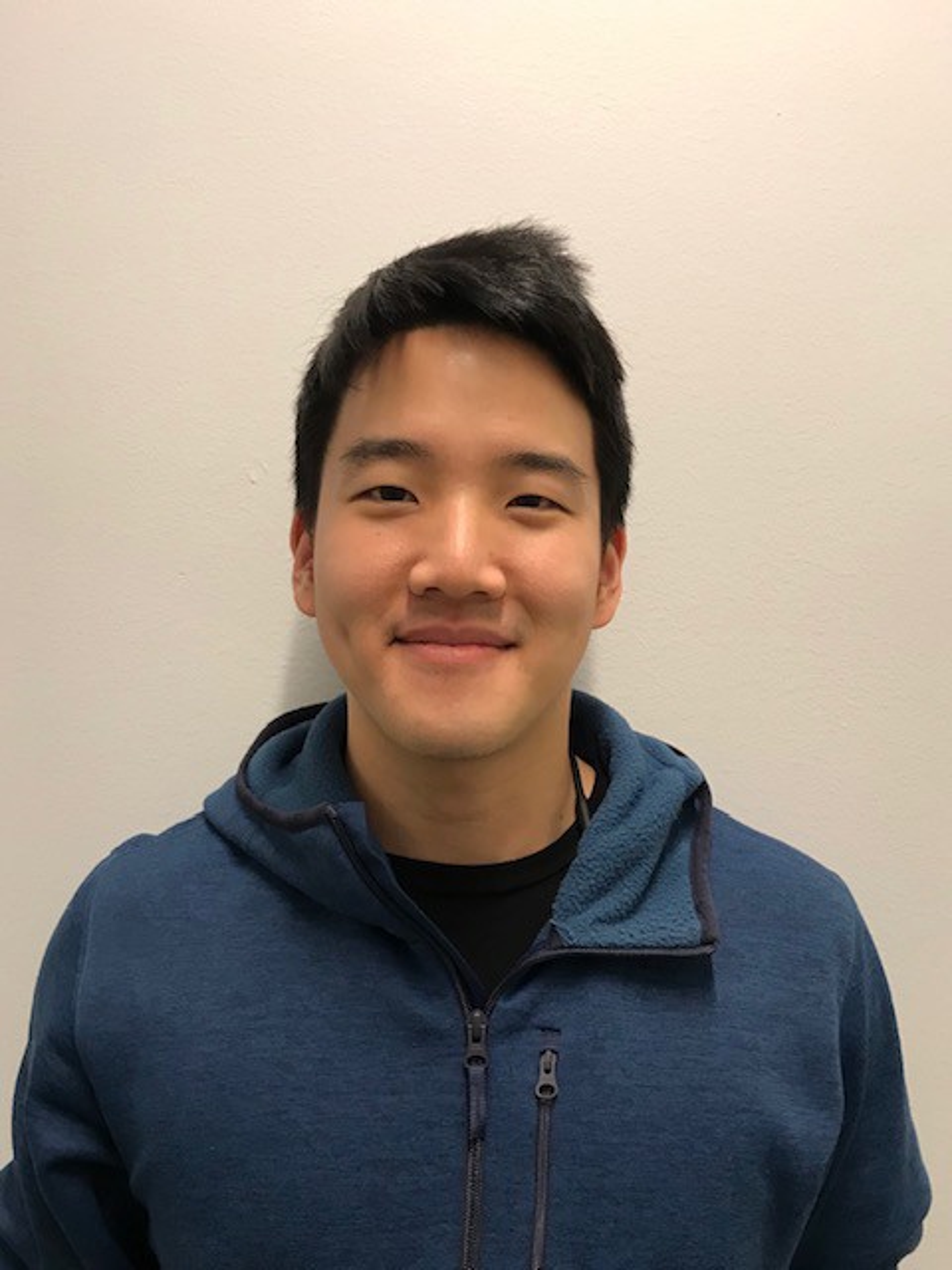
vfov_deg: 63.4
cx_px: 476
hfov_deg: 49.7
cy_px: 635
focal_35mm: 28
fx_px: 1027
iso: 40
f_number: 1.8
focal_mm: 3.99
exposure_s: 1/17
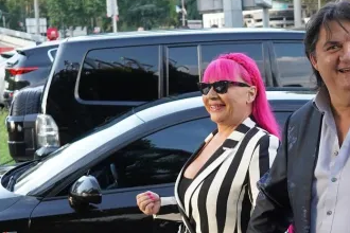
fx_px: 807
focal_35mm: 83
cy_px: 147
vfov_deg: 16.4
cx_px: 288
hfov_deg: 24.0
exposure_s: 1/640
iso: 800
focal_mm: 24
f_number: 4
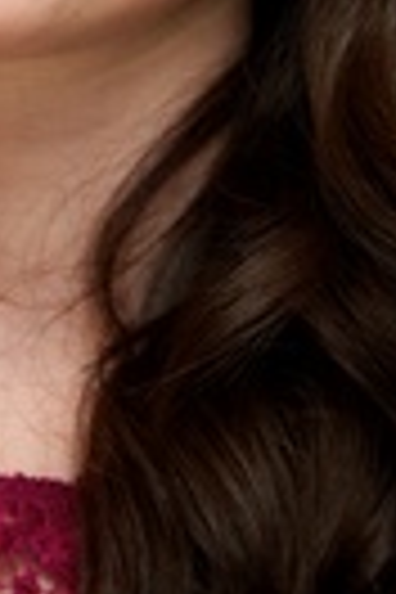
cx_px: 74
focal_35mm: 697
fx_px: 11500
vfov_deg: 3.0
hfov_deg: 2.0
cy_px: -112
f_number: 5.6
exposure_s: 1/100
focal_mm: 230
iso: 400
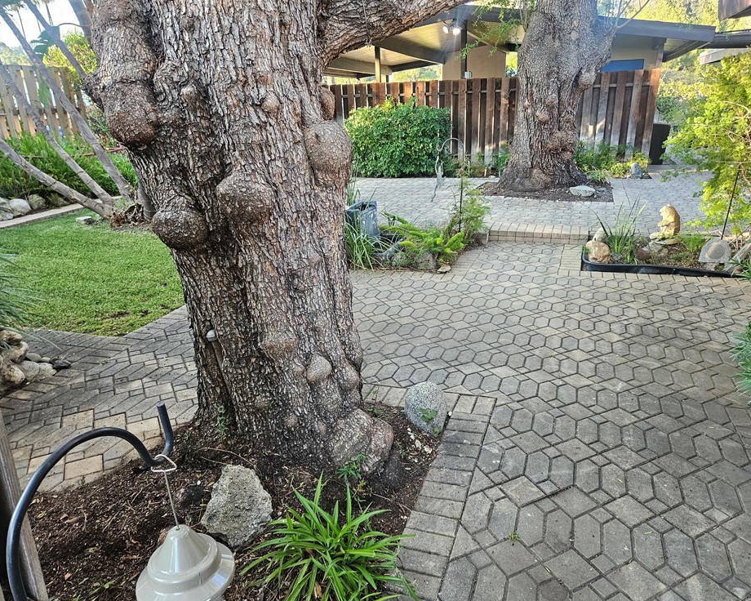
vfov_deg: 56.8
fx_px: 556
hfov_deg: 68.0
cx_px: 407
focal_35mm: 25
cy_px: 308
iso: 160
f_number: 1.8
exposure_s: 1/120
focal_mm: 5.4
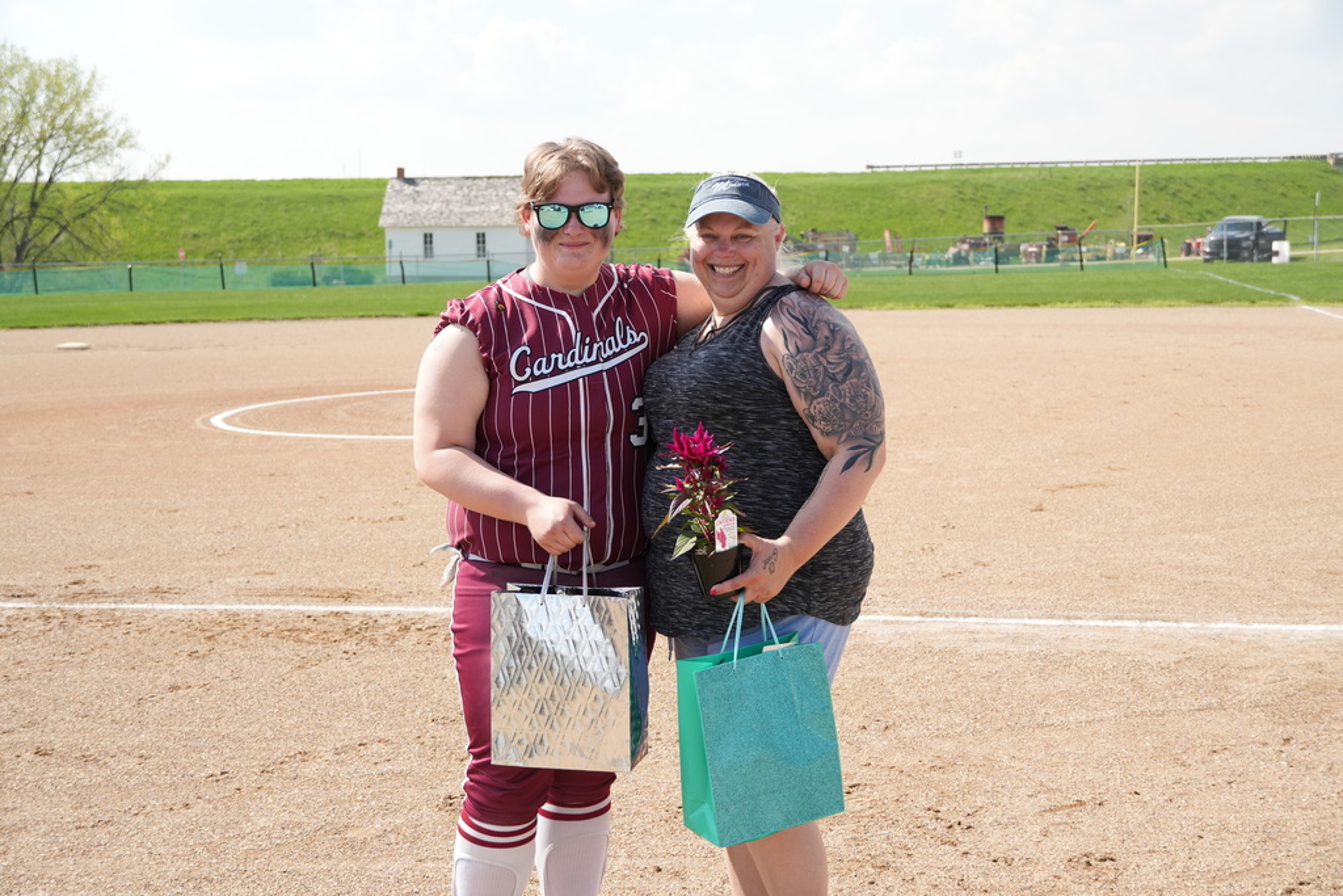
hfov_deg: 40.0
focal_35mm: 50
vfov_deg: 27.3
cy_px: 448
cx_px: 672
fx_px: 1847
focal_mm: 33
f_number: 4.5
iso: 250
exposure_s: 1/1000
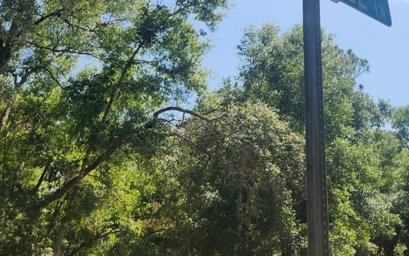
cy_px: -4
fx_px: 546
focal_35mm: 49
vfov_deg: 25.0
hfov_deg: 39.3
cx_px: 333
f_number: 1.8
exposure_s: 1/1829
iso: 20
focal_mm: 5.4
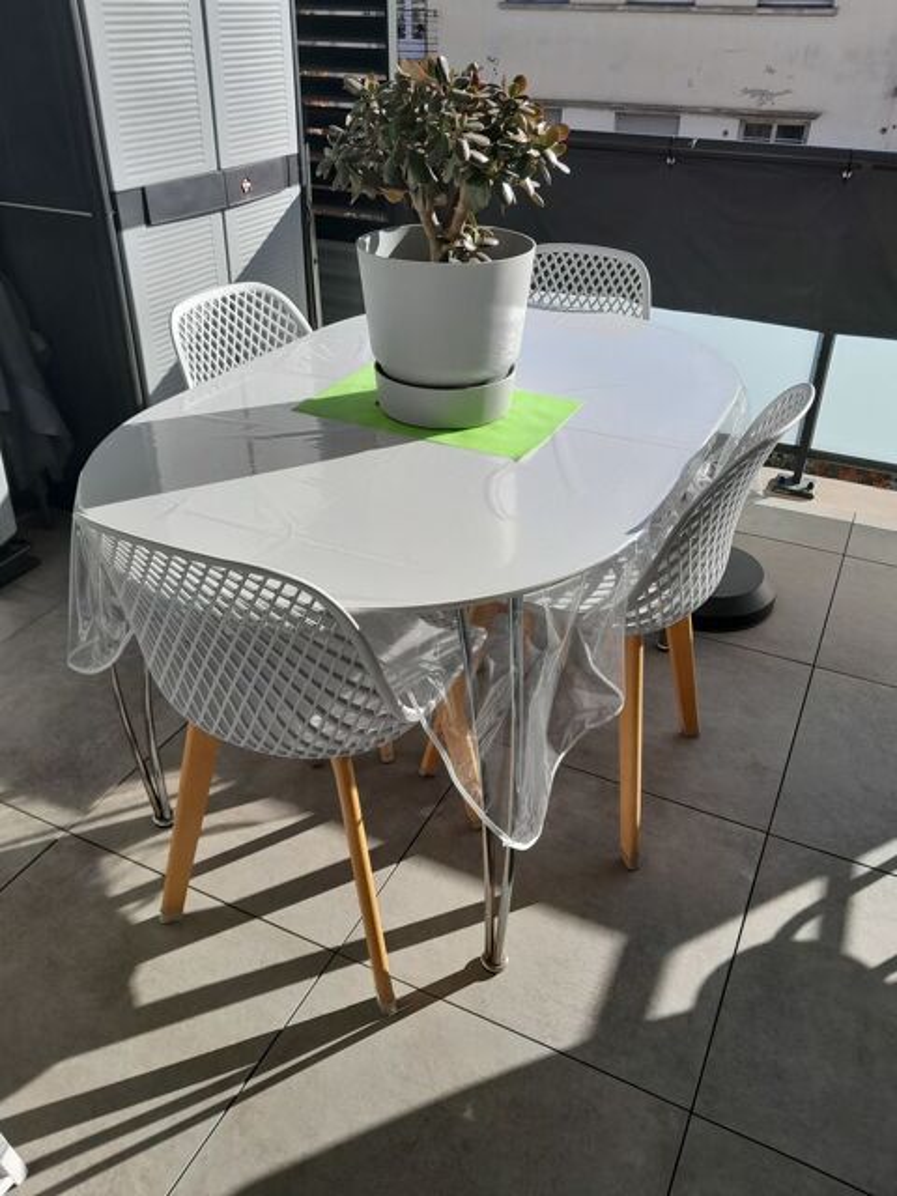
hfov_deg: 51.4
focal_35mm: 27
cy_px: 598
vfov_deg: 65.3
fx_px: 933
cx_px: 448
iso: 40
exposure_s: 1/459
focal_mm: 4
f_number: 1.8
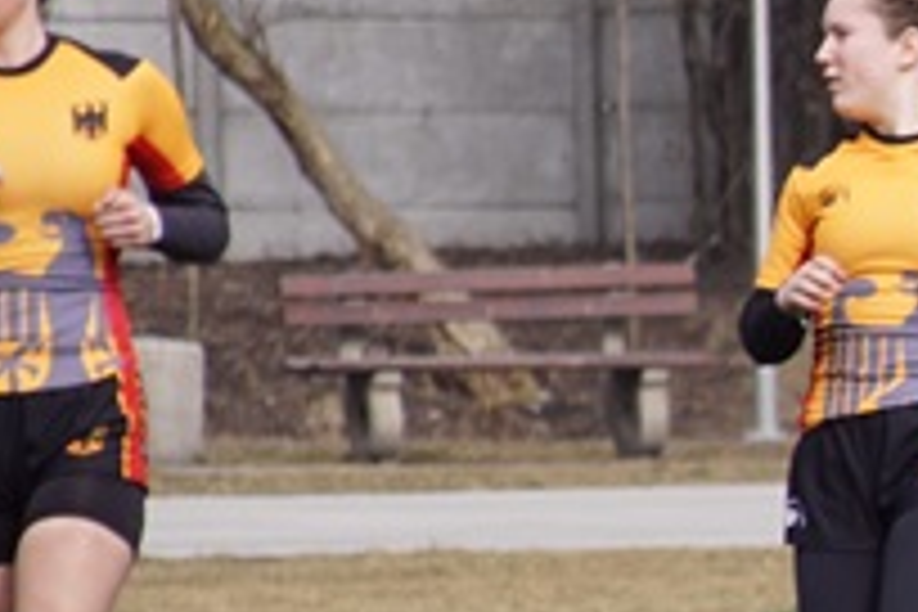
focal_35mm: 883
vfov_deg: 1.6
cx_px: 2002
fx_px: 22515
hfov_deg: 2.3
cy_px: 403
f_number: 5.6
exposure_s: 1/200
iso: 100
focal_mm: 120
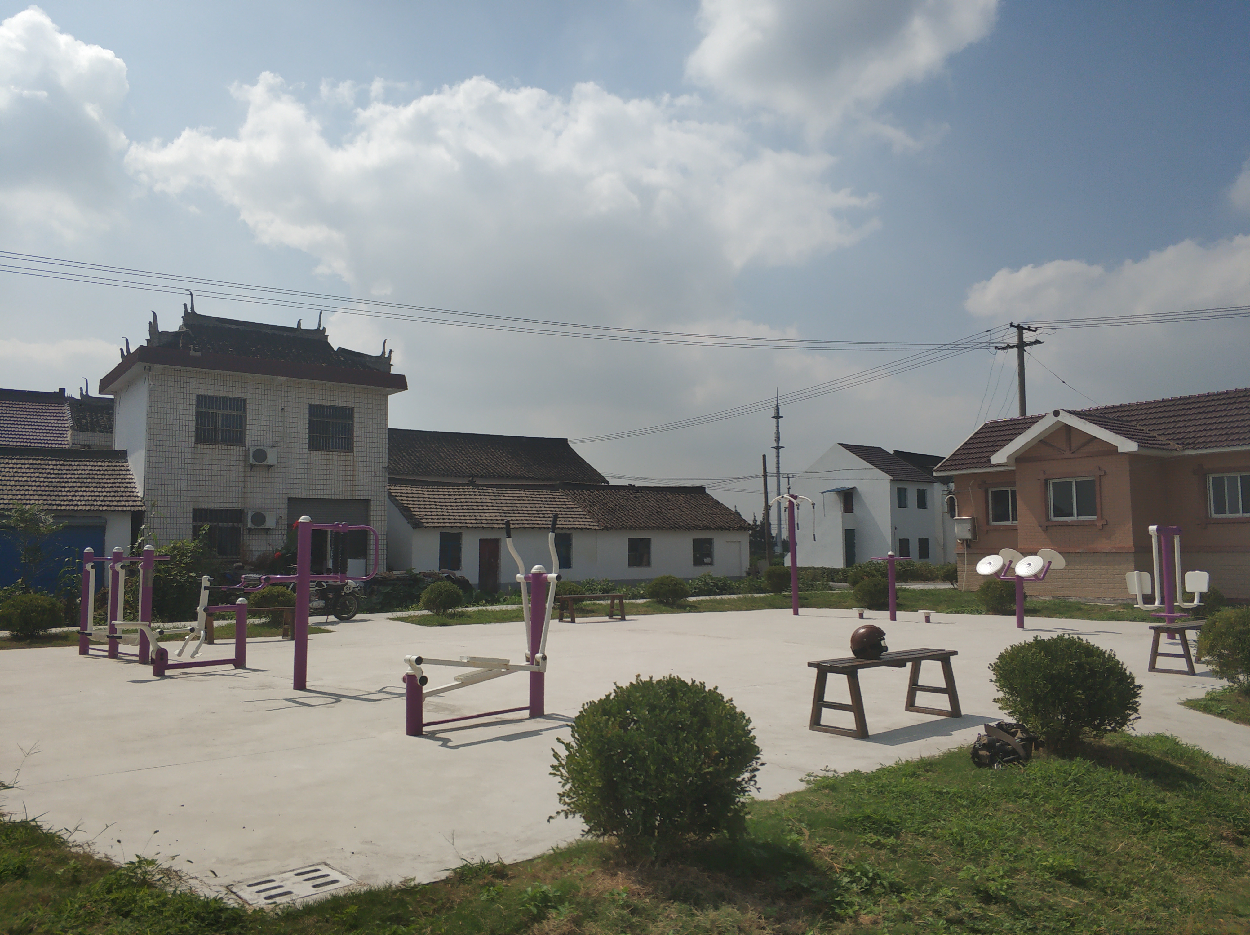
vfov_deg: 51.3
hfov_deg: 65.4
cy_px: 468
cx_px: 625
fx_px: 974
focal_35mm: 27
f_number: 1.8
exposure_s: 1/3545
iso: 100
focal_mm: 3.82
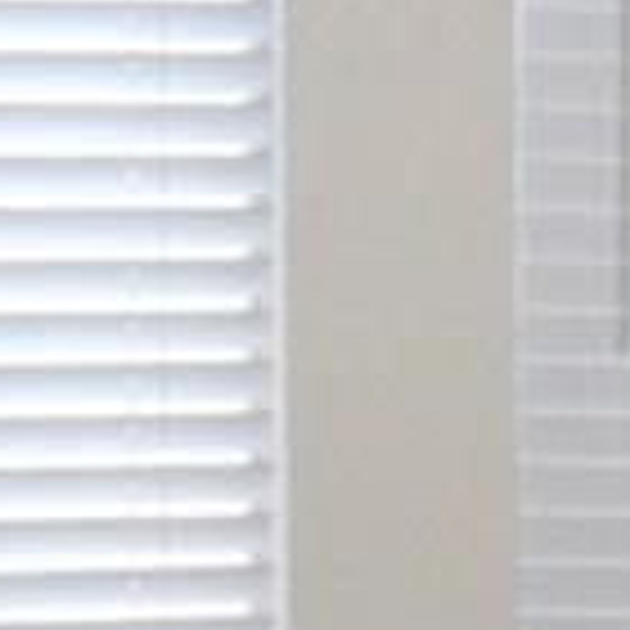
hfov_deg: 7.6
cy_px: 1418
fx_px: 4653
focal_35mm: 226
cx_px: 909
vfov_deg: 7.3
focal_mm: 5.9
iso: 400
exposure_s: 1/30
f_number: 3.8
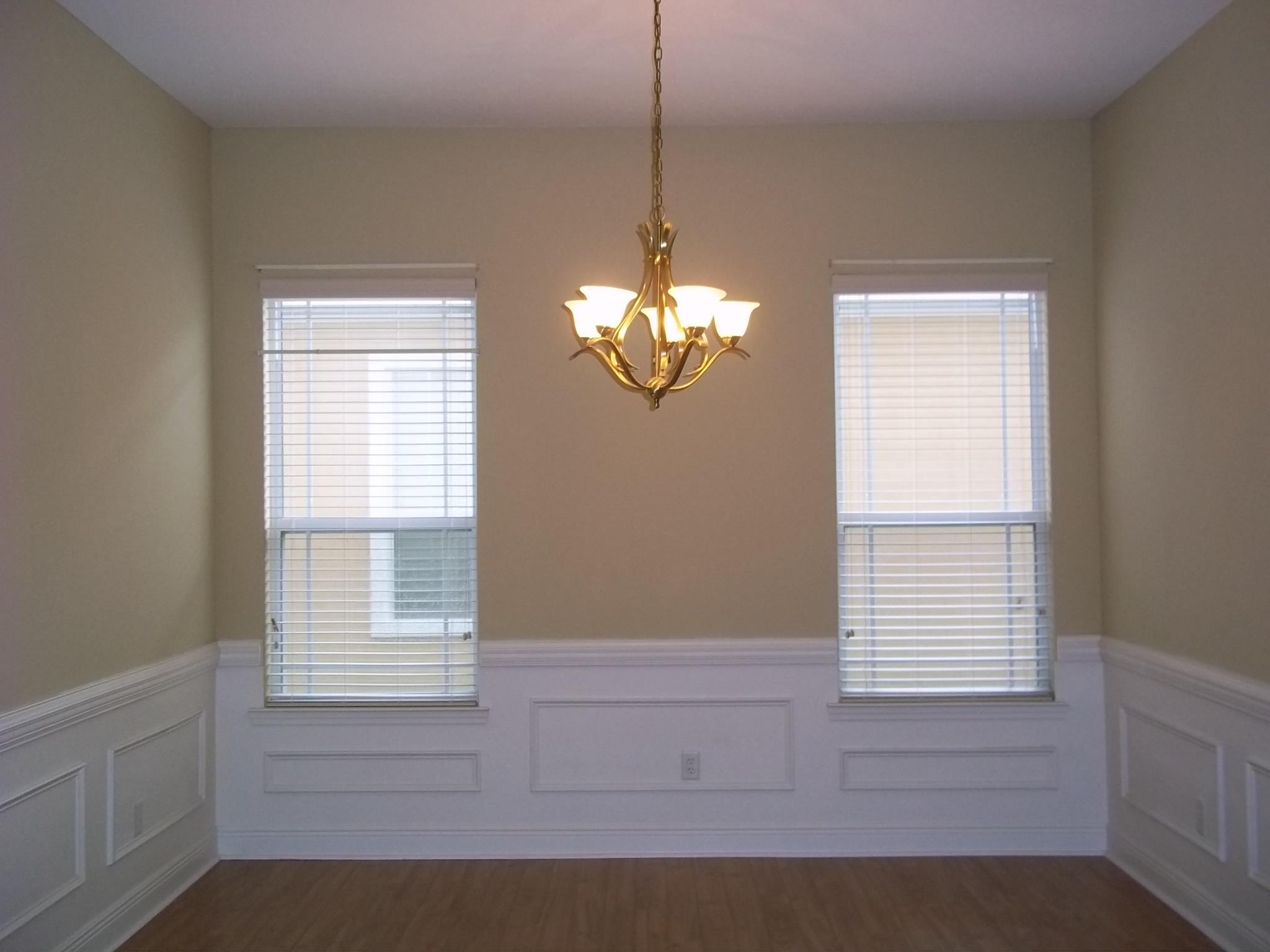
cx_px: 635
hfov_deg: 51.4
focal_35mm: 36
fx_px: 1321
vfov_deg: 39.7
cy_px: 476
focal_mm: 6.5
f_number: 3.1
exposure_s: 1/60
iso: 160
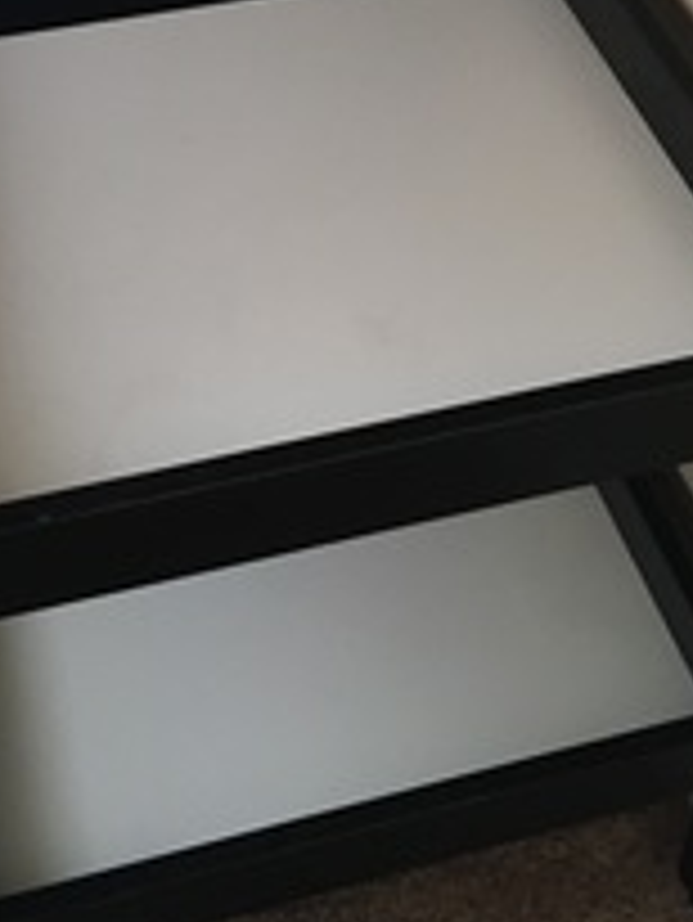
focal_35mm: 64
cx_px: 297
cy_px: 61
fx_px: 1707
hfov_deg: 22.9
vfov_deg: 28.8
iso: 200
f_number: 2.2
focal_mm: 4.15
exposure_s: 1/24
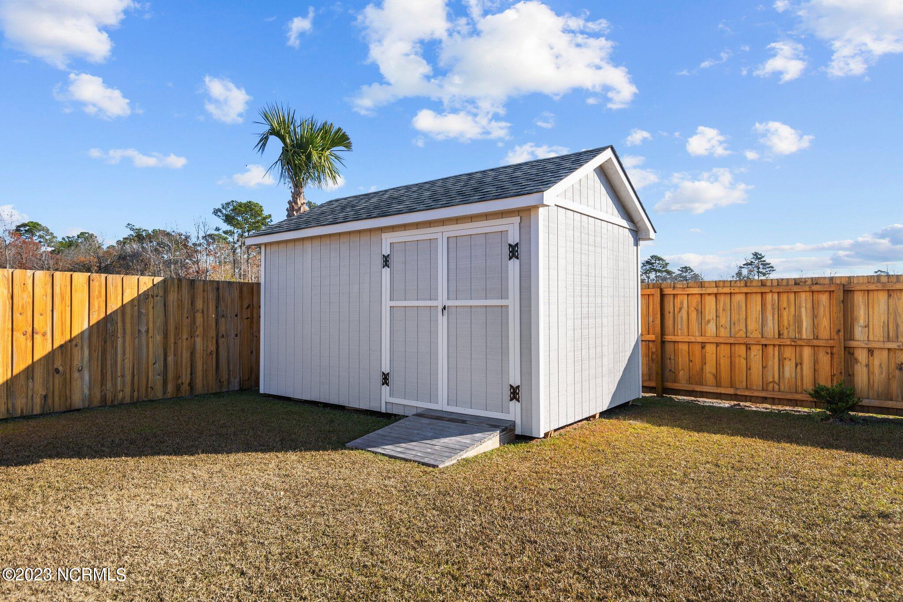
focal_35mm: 21
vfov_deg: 59.5
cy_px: 301
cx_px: 452
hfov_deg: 81.2
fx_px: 527
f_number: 4
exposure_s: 1/2000
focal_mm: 21
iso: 200
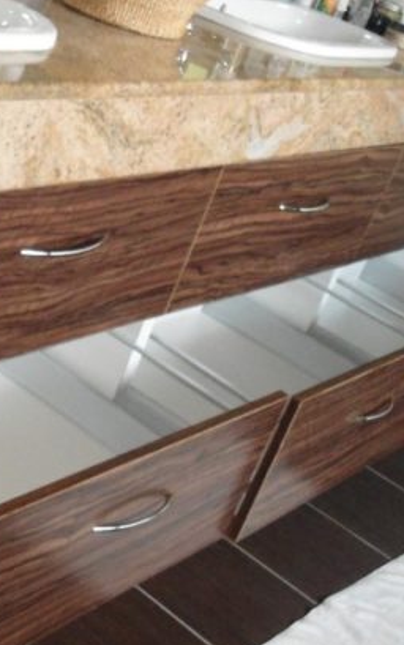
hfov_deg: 18.3
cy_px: 301
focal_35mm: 69
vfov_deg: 29.8
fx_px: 1214
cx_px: -24
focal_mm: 4.7
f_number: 2.8
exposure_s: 1/10
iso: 400
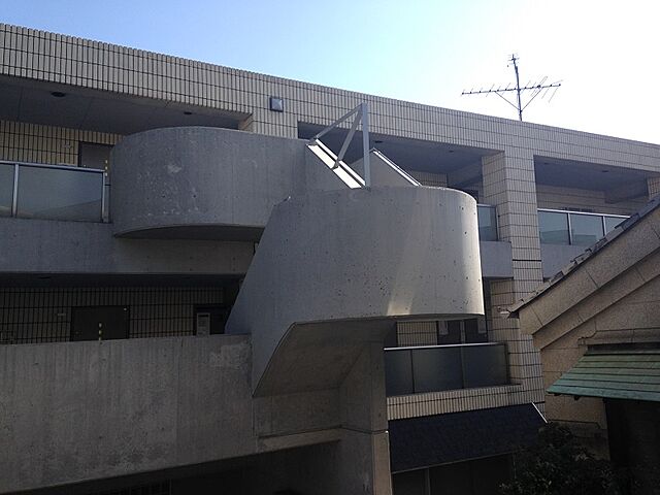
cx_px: 330
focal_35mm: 33
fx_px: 629
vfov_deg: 42.9
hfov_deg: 55.4
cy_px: 248
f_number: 2.4
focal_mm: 4.12
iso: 50
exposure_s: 1/889
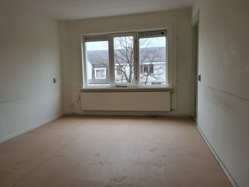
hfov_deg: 67.3
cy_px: 94
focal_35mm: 26
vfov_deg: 53.1
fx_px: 187
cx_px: 124
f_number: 1.8
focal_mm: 5.4
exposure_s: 1/50
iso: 50
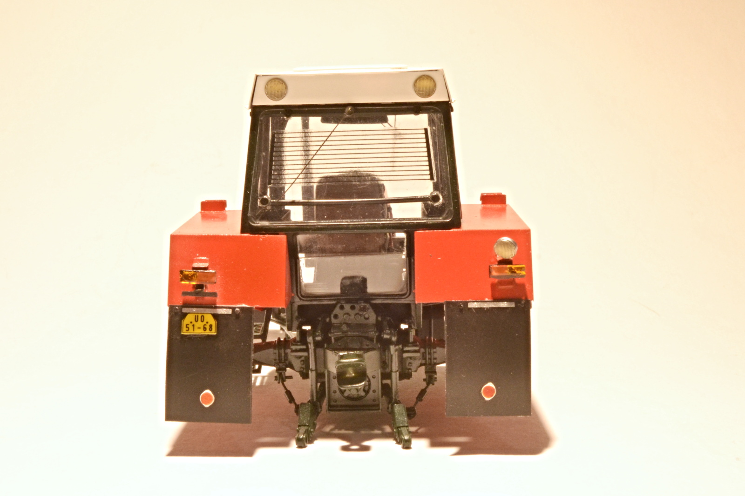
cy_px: 248
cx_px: 372
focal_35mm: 39
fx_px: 807
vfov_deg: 34.2
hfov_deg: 49.6
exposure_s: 1/8
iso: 800
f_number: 25
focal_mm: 26
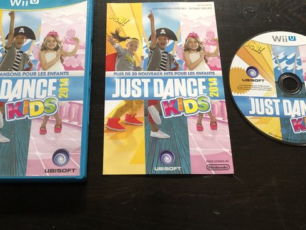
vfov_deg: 35.7
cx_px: 132
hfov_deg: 46.7
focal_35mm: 40
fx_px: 354
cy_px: 80
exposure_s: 1/7
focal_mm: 4
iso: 80
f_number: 1.8
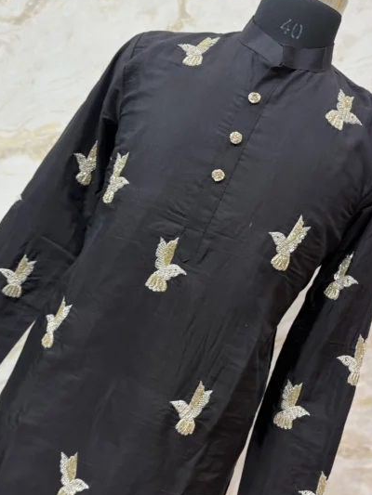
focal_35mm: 39
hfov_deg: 36.8
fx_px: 559
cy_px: 269
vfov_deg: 47.8
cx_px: 185
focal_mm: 6
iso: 64
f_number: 1.6
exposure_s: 1/50
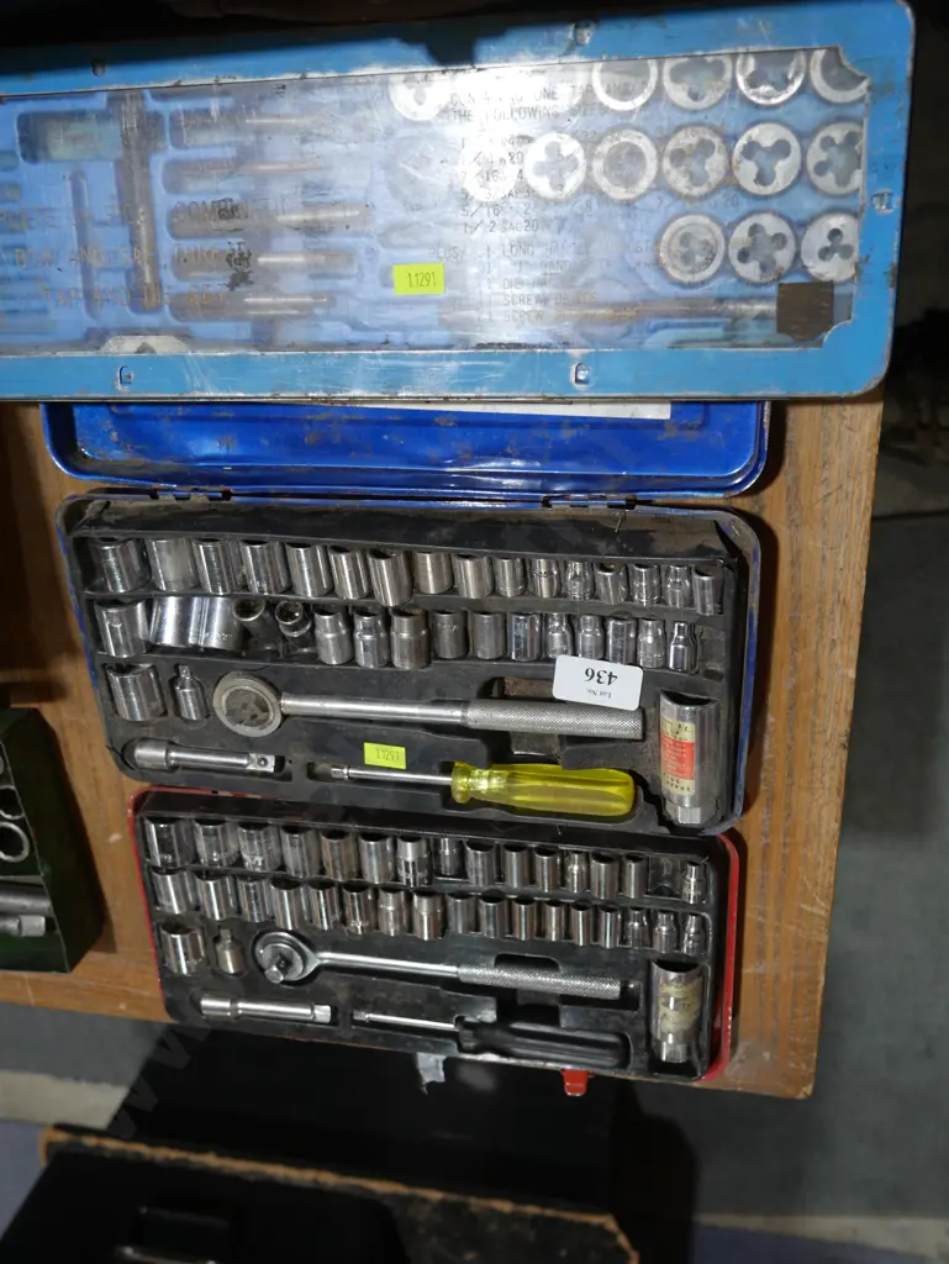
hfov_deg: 44.2
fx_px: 1169
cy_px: 632
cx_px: 474
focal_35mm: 32
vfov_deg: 56.8
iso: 200
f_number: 3.6
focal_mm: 16
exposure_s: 1/60
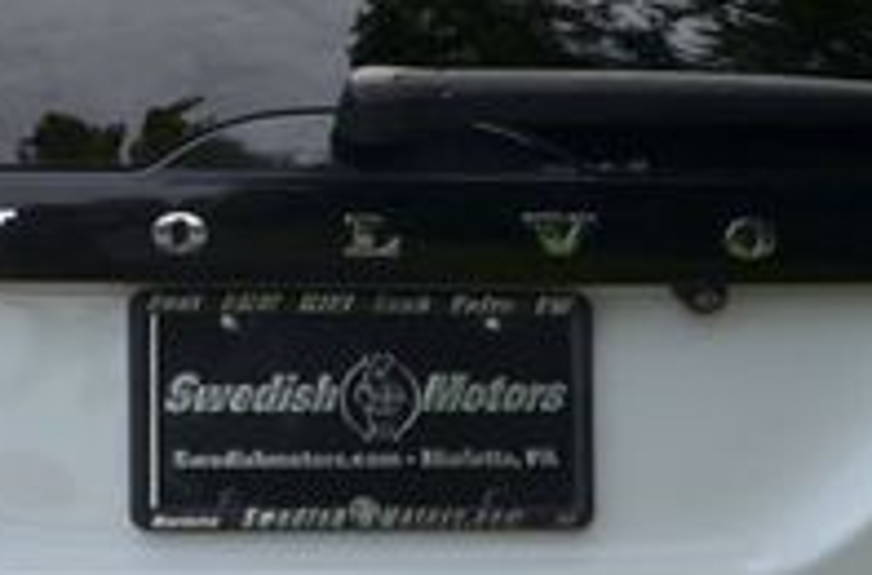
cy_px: 433
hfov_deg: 17.5
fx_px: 2825
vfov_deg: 11.6
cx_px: 252
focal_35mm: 117
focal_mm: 24
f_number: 8
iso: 160
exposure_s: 1/250
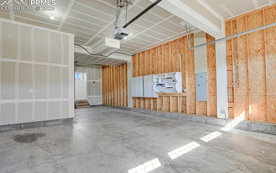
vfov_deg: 65.0
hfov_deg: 91.0
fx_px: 135
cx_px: 143
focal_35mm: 18
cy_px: 91
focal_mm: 17
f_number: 8
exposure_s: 3
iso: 250
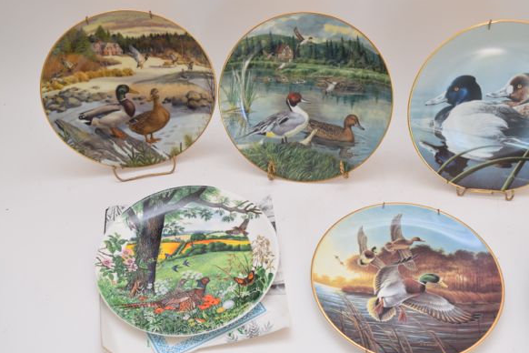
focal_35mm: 45
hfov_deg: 44.0
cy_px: 191
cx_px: 267
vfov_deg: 30.1
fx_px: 655
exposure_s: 1/125
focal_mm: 27
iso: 800
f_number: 5.6
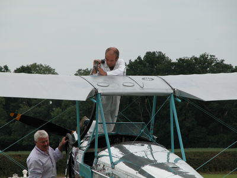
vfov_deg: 5.3
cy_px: 89
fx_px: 1917
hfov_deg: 7.1
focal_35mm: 280
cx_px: 118
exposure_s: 1/424
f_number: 5.9
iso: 100
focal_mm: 71.2
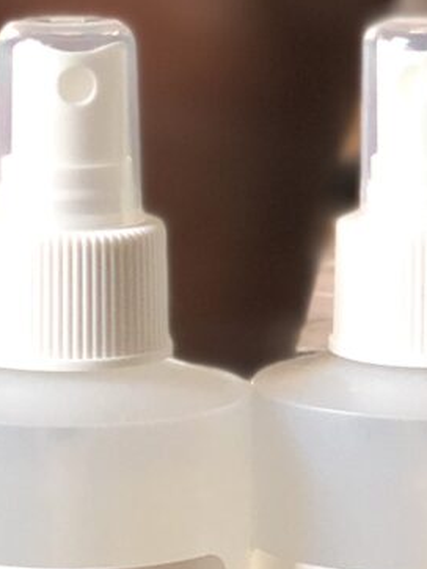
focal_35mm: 252
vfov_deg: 7.9
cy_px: 284
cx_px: -201
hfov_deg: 5.8
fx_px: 4147
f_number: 2.4
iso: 125
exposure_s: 1/30
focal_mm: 6
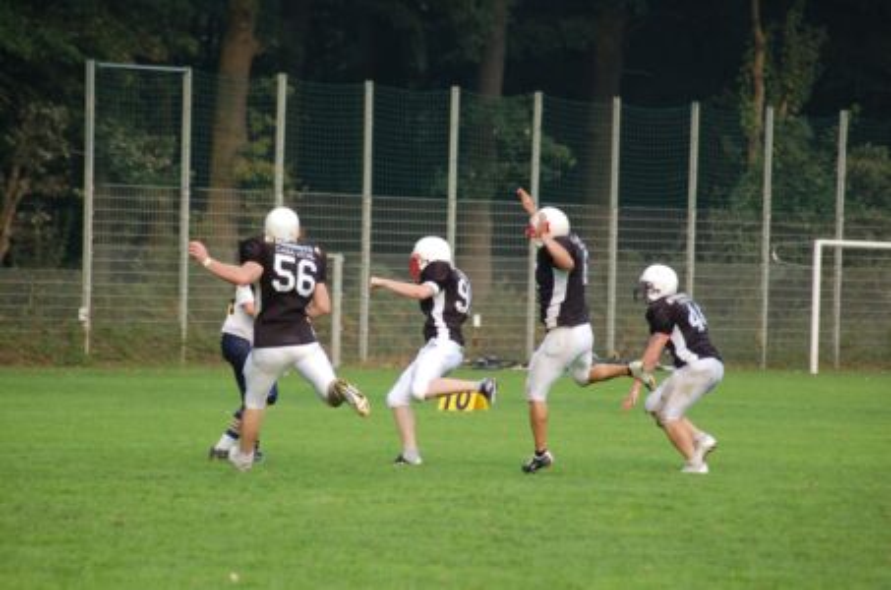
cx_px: 446
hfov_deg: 8.1
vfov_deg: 5.4
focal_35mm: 255
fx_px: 6298
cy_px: 295
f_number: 4.8
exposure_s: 1/640
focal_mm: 170
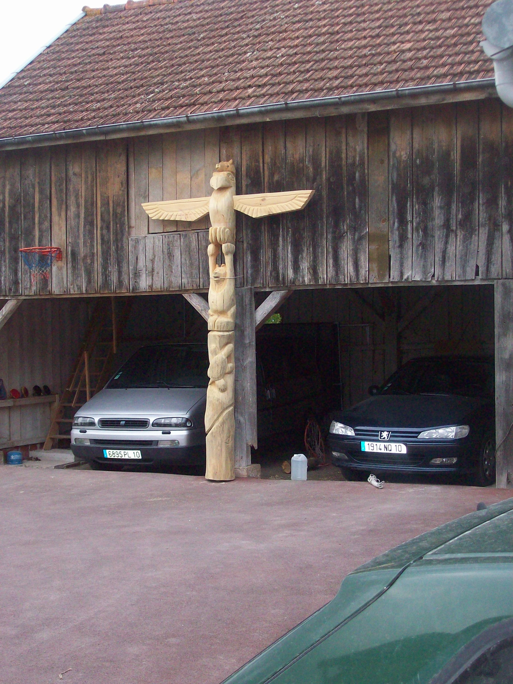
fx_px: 1107
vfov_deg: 34.3
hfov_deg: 26.1
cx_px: 256
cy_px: 342
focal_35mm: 56
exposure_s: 1/84.5
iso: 200
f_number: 3.4
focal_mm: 9.4
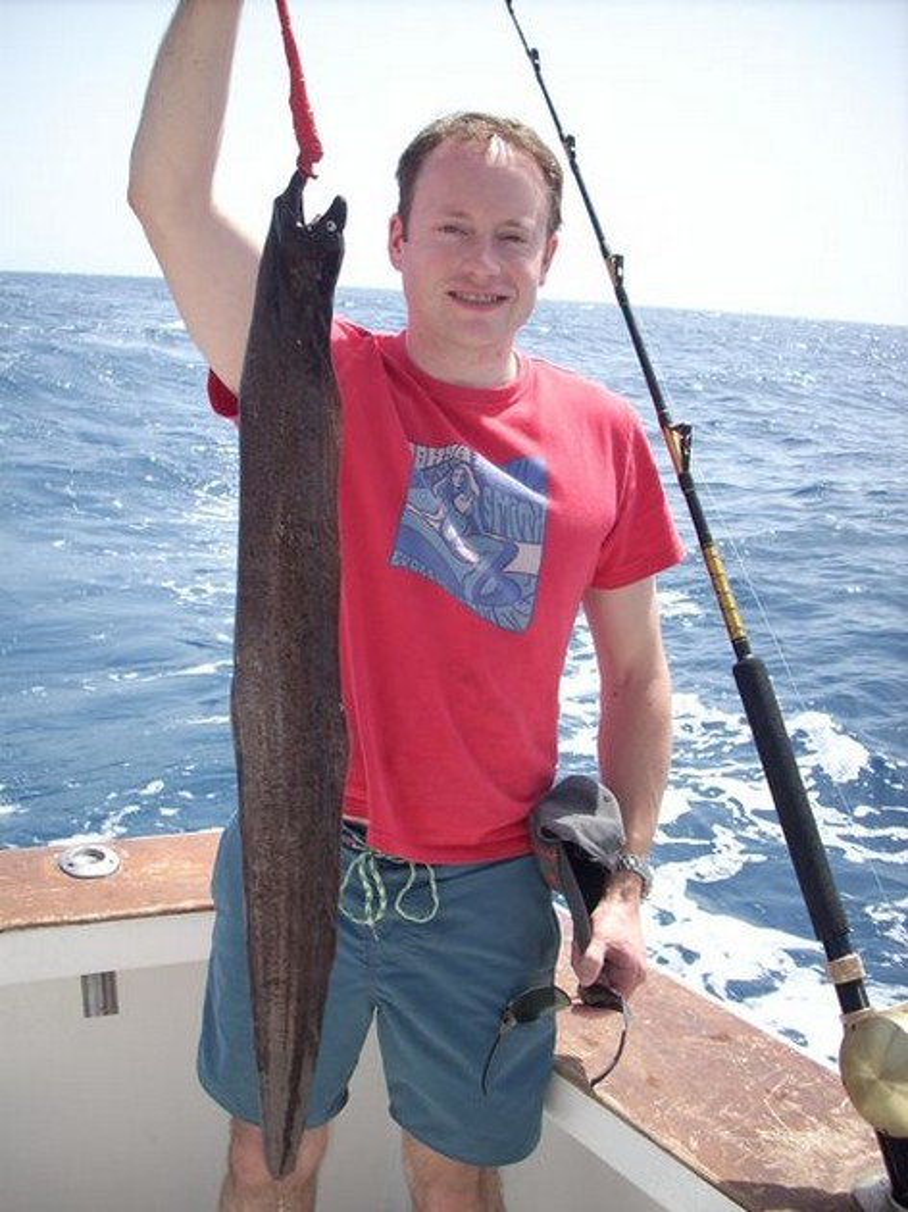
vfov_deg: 50.2
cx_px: 454
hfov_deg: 38.6
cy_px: 606
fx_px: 1295
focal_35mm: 37
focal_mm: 6.2
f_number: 5.6
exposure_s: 1/149
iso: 64
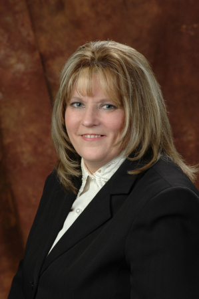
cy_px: 150
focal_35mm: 183
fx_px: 1521
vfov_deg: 11.2
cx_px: 100
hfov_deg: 7.5
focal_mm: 122
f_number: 9
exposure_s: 1/125
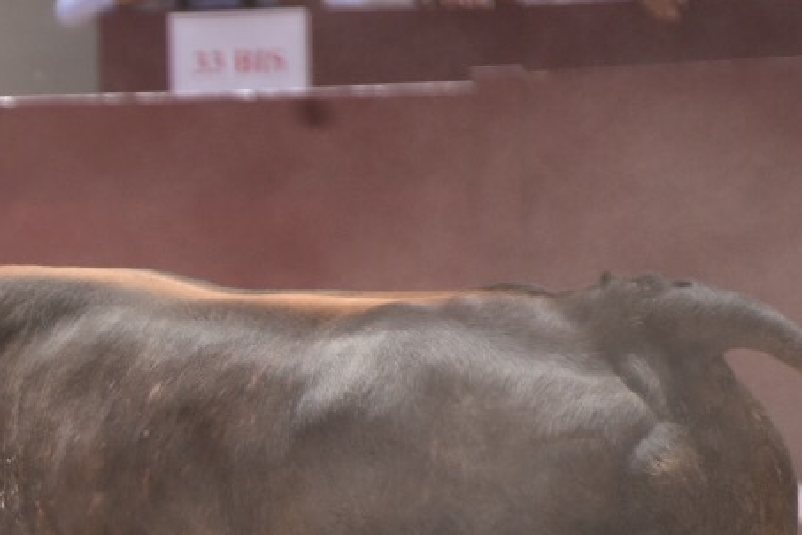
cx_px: -370
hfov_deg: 2.3
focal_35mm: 895
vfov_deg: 1.5
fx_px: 19937
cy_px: 576
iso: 400
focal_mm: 250
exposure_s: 1/2000
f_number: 5.6
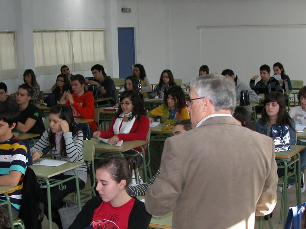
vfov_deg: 22.4
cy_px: 168
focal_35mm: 65
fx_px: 574
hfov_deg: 29.8
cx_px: 150
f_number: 2.8
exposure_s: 1/30
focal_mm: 8.9
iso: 100
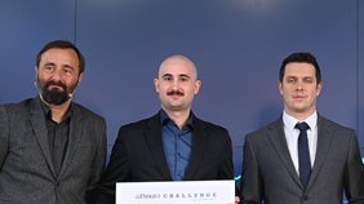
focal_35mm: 144
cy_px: 174
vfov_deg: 8.4
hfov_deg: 14.9
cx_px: 243
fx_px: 1389
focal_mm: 94
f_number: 5
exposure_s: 1/80
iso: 3200
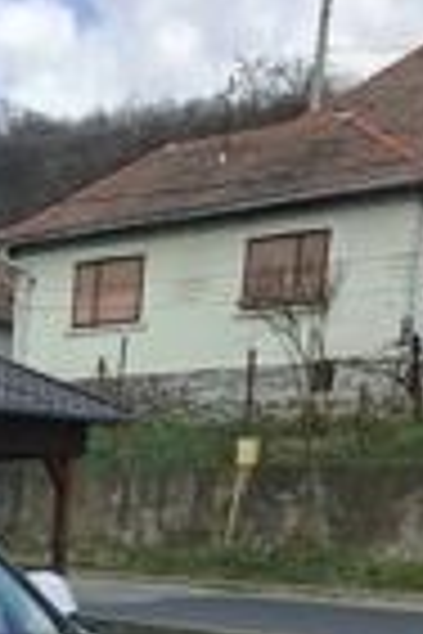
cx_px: -144
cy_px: 890
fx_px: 1198
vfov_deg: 24.5
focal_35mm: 68
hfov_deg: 18.5
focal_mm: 5.54
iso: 50
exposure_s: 1/1250
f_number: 1.8
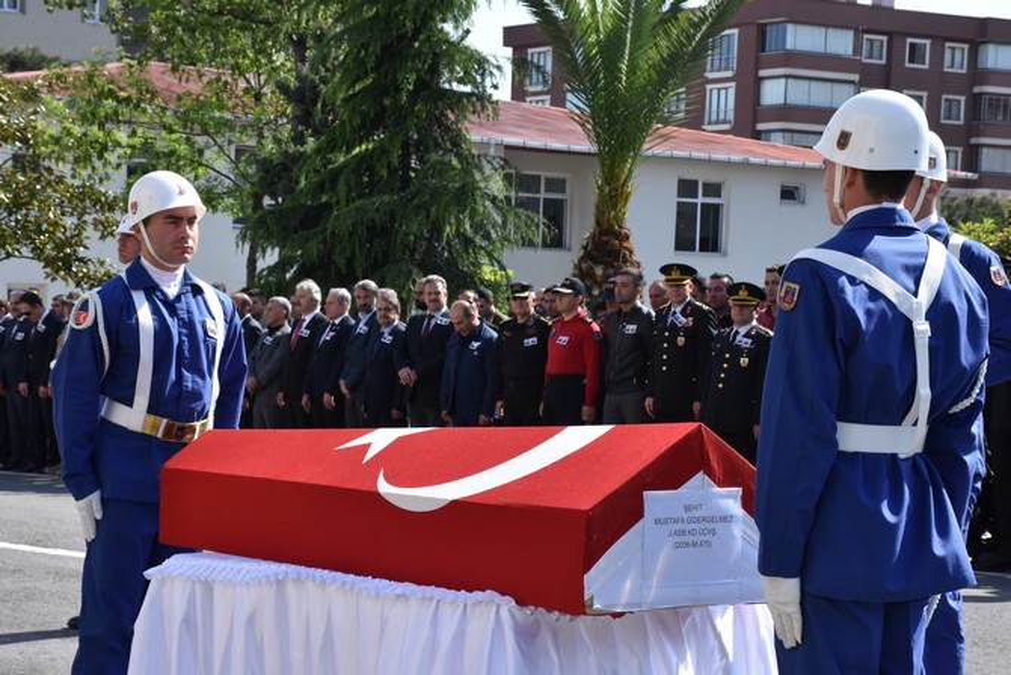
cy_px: 338
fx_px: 2359
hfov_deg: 24.2
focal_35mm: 84
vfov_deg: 16.3
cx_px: 506
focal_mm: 56
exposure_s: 1/500
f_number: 11
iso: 800
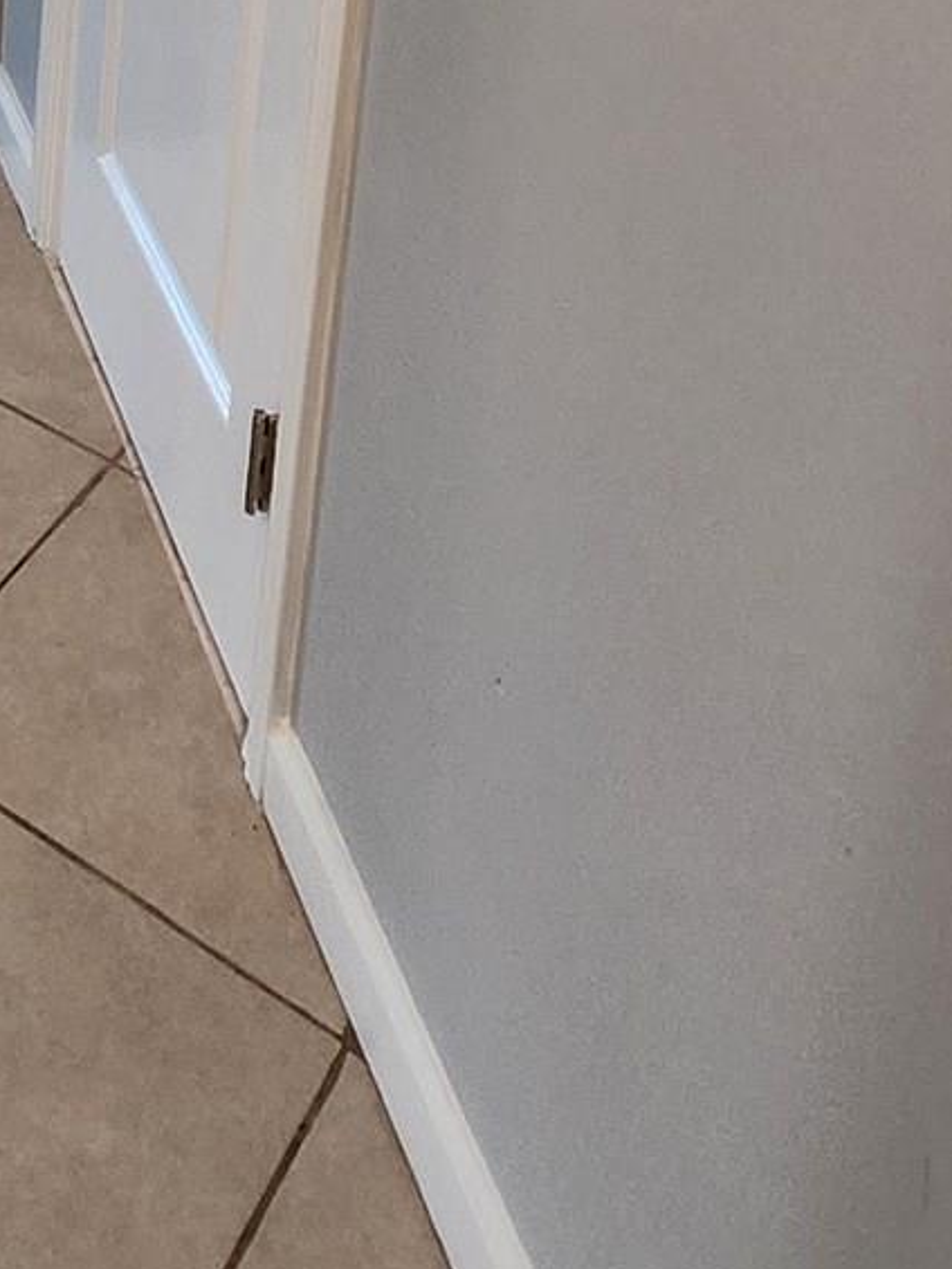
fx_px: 1943
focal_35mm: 53
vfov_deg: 27.3
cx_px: -361
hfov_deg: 23.5
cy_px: -550
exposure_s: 1/60
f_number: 2.2
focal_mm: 1.74
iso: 250
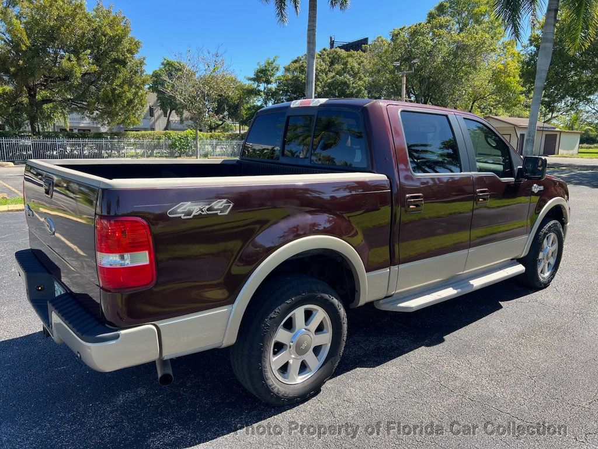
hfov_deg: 67.3
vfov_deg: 53.1
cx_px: 299
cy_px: 224
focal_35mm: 26
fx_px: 449
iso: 50
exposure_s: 1/1029
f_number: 1.5
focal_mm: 5.7
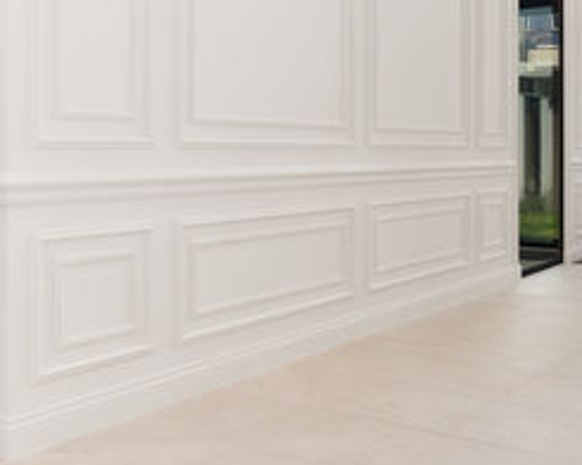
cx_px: 202
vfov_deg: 30.7
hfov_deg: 37.7
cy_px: 173
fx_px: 844
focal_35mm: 49
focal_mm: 16
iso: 250
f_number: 11
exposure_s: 1/40
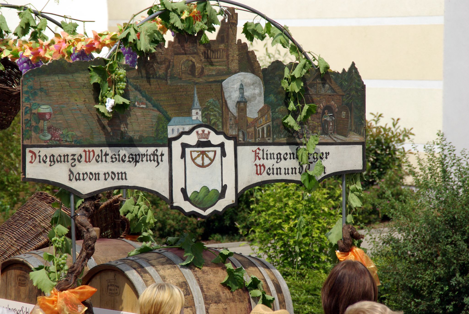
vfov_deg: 7.1
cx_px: 234
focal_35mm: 195
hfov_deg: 10.5
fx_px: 2543
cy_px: 157
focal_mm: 130
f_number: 8
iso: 400
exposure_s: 1/750
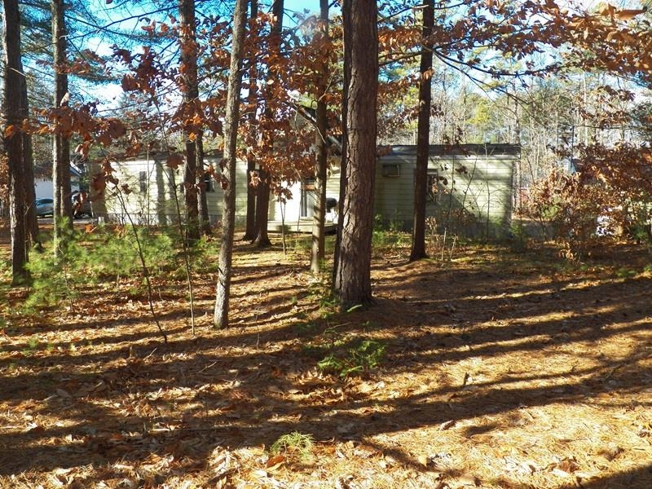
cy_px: 244
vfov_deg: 49.7
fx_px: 527
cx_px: 326
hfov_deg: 63.4
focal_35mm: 28
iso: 125
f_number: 4
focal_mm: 4.9
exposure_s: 1/250
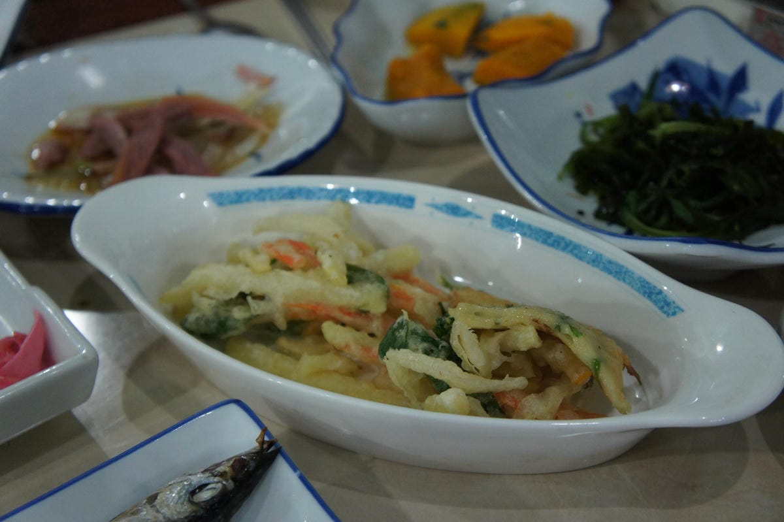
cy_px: 261
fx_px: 1001
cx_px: 392
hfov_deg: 42.8
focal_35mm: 46
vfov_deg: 29.2
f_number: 4.5
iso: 1600
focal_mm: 31
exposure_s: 1/50
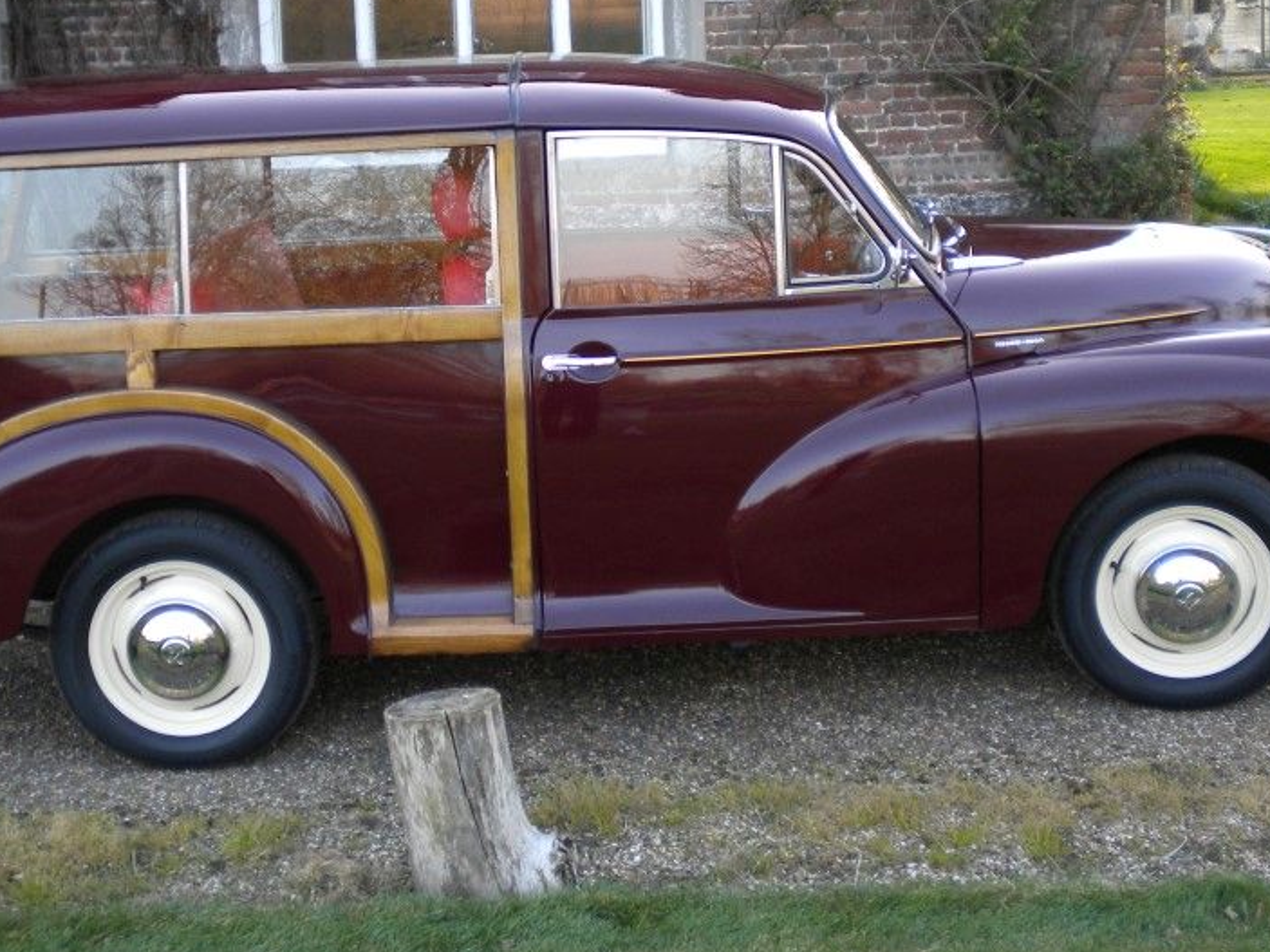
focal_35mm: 51
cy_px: 276
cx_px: 600
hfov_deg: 37.5
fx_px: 1871
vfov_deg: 28.3
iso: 80
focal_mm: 6.3
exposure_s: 1/64.1
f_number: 3.1
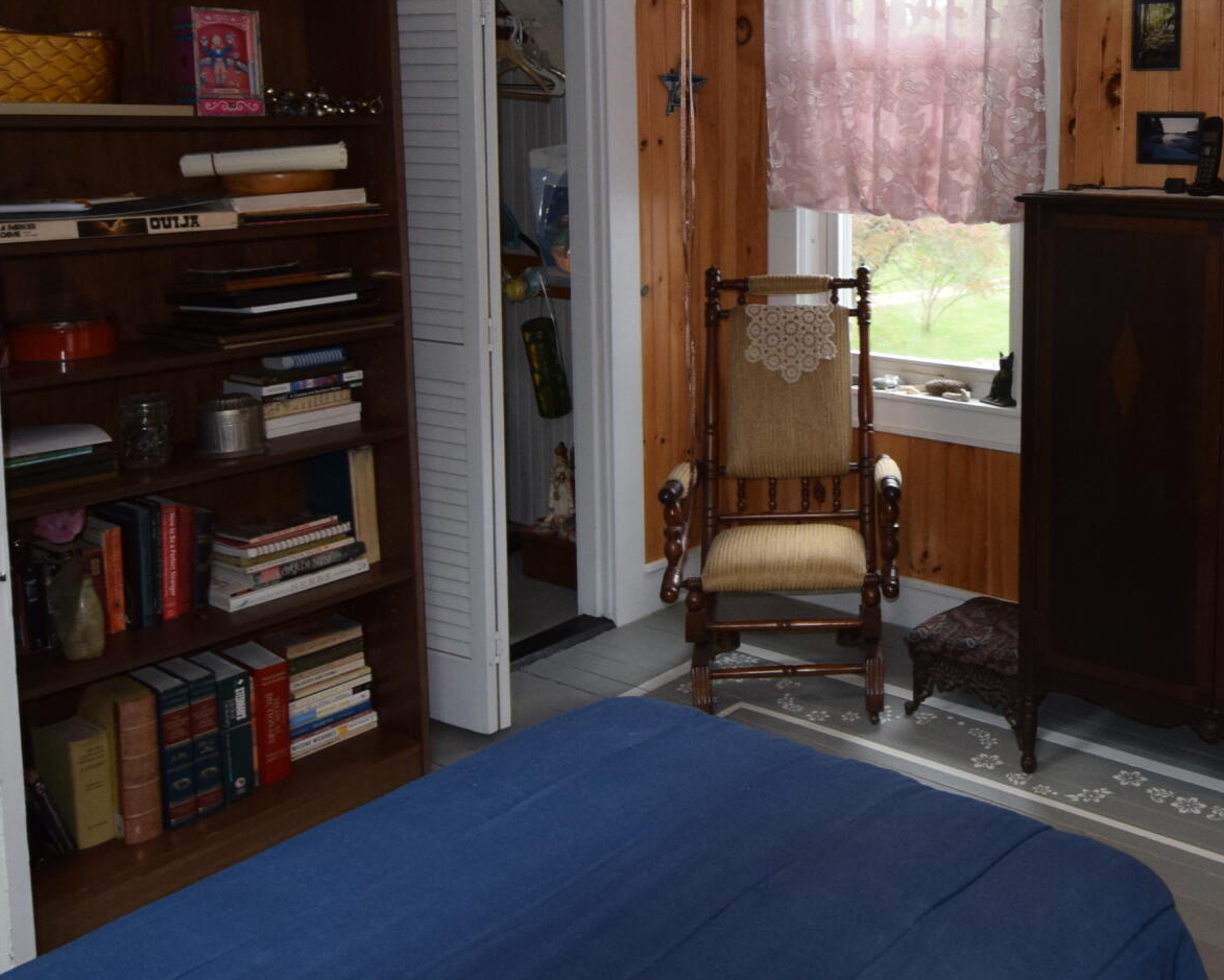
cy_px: 240
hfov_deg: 48.1
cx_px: 937
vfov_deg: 40.0
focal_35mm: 36
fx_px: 1304
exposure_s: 1/100
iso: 800
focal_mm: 10
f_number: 5
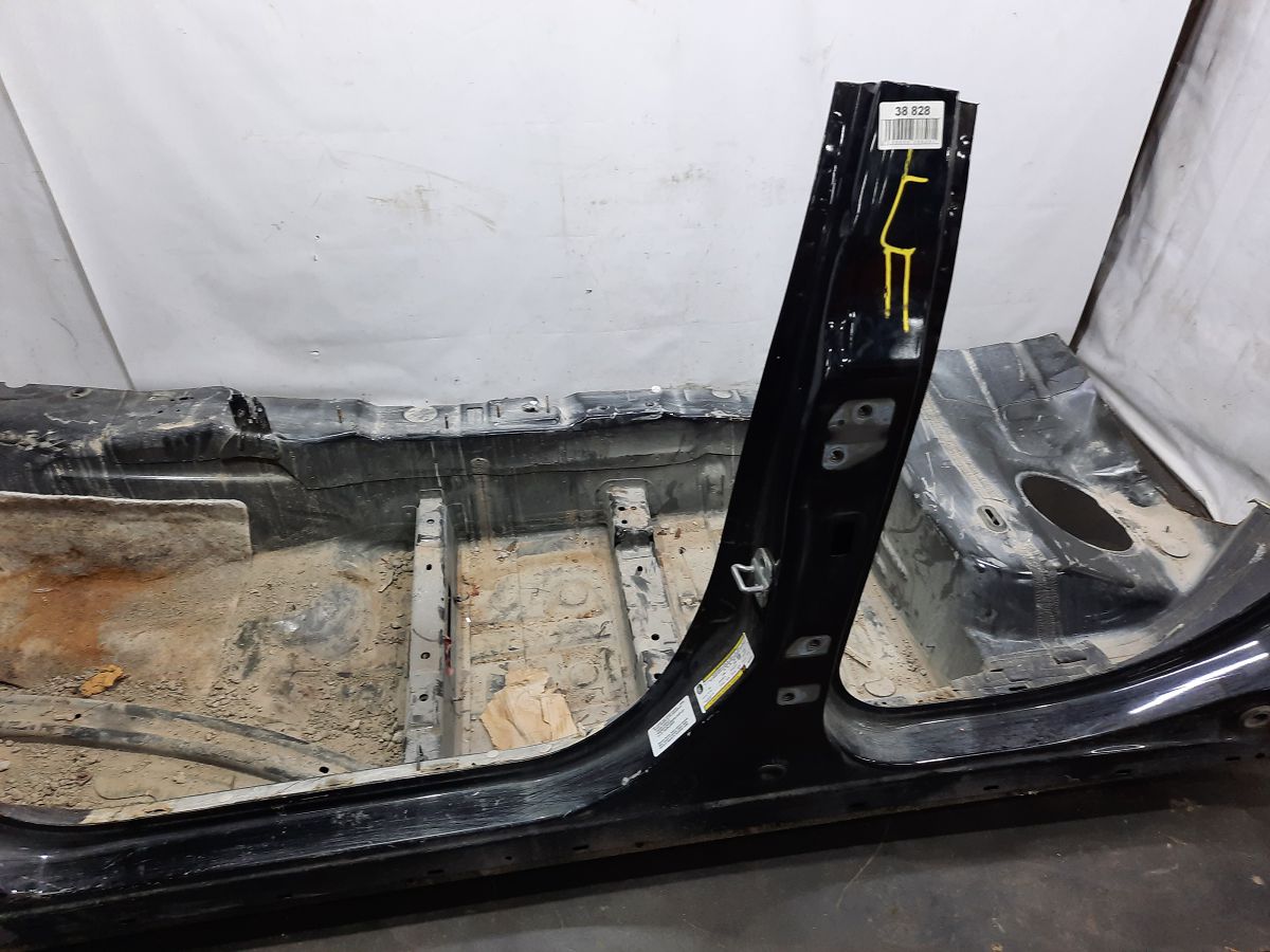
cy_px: 476
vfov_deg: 54.9
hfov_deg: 69.4
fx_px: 917
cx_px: 635
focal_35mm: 25
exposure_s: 1/50
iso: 160
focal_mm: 4.6
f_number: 2
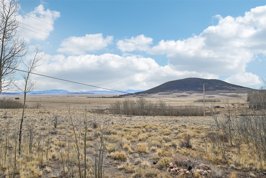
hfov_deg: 61.9
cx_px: 133
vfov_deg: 43.6
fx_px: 222
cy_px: 89
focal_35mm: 30
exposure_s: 1/80
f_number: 13
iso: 64
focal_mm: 30
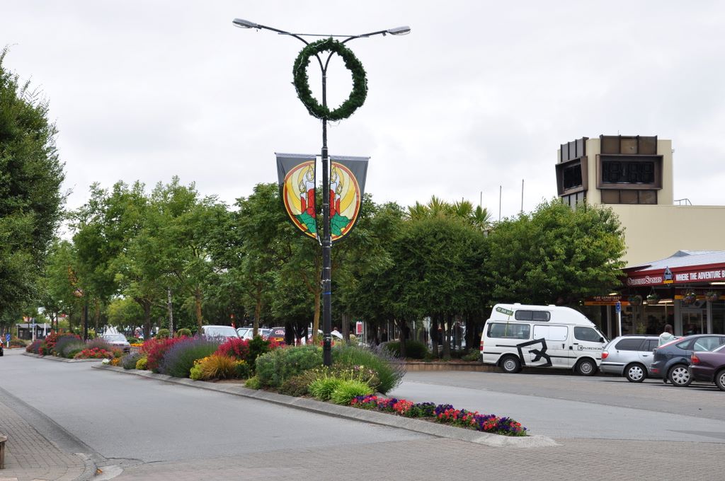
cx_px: 362
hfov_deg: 26.0
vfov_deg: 17.4
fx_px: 1569
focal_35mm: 78
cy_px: 240
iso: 200
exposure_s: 1/200
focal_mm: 52
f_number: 10
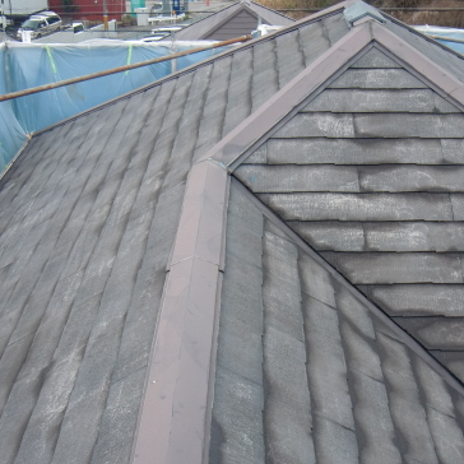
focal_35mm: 59
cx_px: 300
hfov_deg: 28.9
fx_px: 895
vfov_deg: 29.0
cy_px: 268
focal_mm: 6.66
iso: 64
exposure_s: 1/160
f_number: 3.9
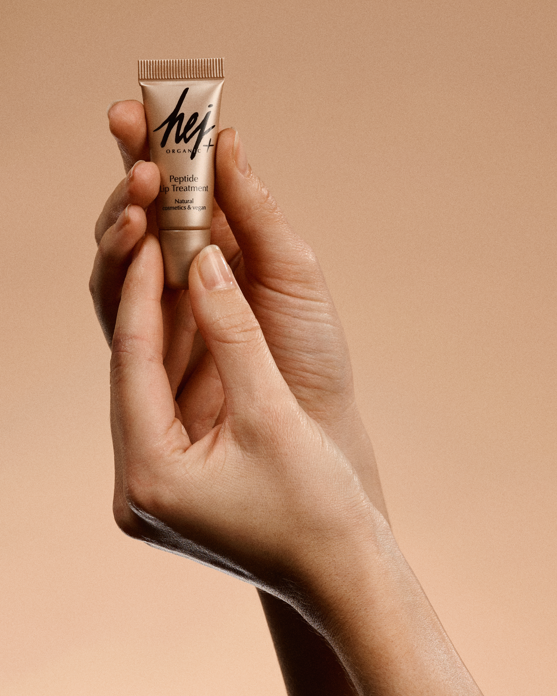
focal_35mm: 176
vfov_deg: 11.0
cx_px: 199
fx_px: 3627
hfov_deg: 8.8
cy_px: 389
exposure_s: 1/200
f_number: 11
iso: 80
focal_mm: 120
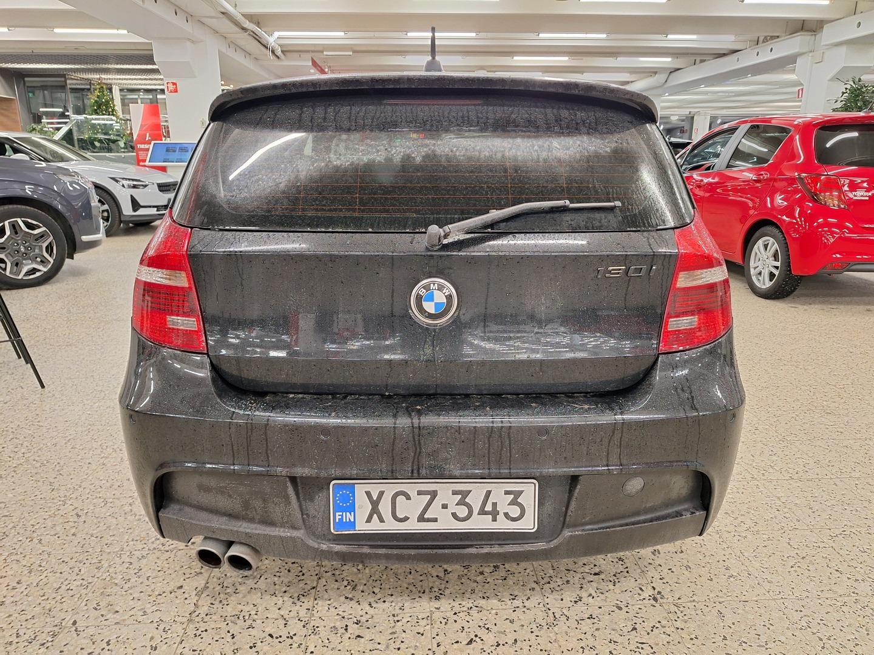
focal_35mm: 23
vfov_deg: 58.9
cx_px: 437
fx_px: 581
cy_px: 328
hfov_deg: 73.9
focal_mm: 5.54
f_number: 1.8
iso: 160
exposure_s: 1/50
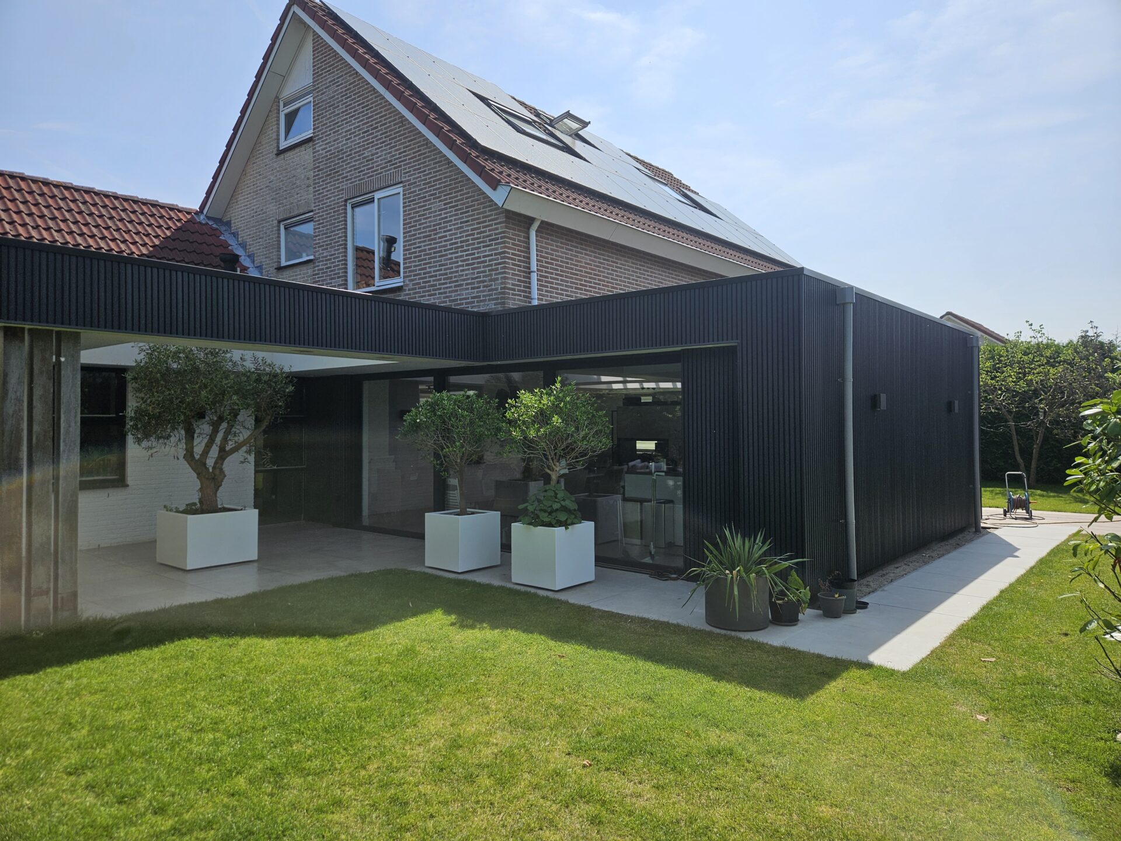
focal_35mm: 23
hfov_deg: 73.9
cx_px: 560
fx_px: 745
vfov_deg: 58.9
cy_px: 420
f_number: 1.8
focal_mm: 5.4
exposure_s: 1/1967
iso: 25
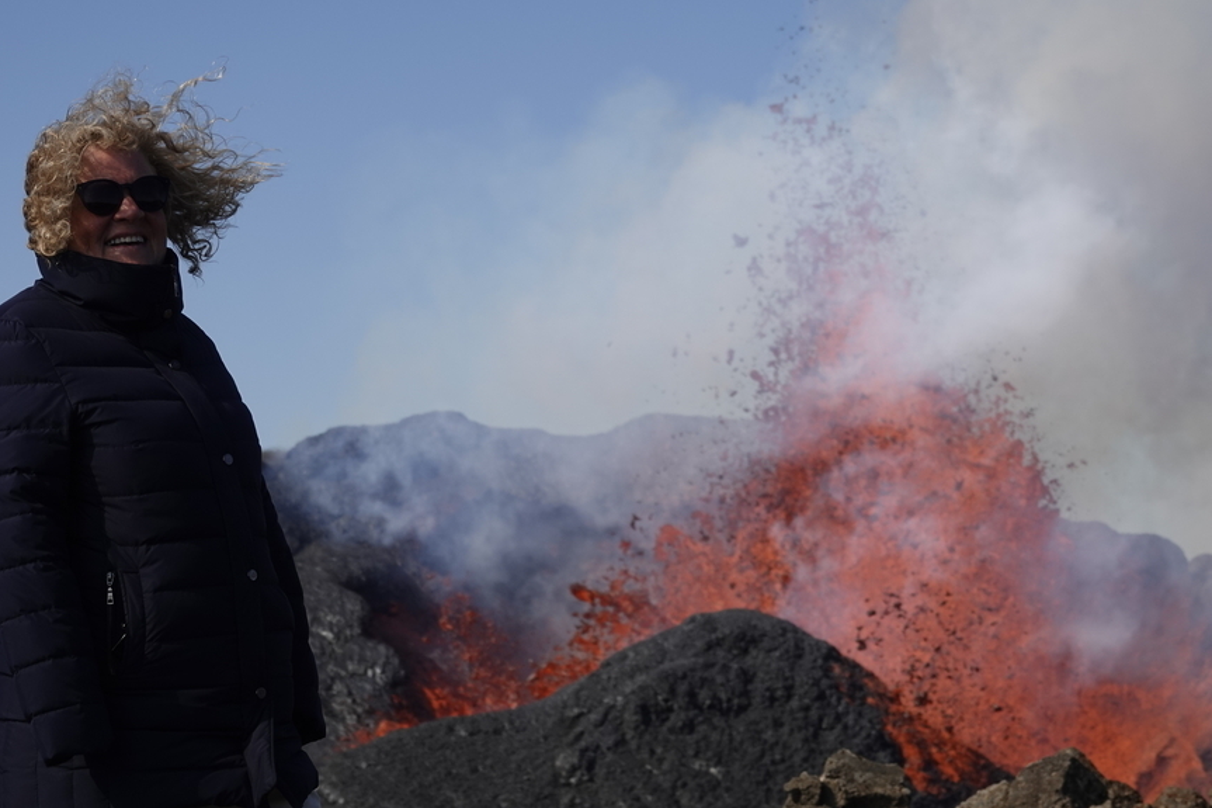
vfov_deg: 10.8
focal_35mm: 127
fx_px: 4275
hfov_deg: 16.1
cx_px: 615
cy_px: 457
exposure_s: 1/1000
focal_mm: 39.42
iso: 100
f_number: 5
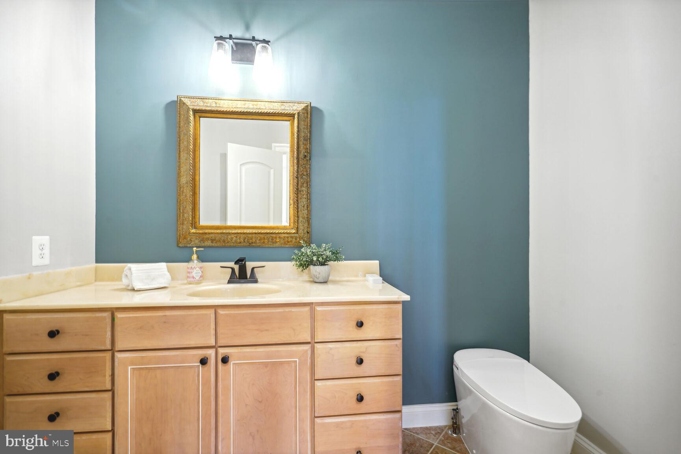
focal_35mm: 16
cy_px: 227
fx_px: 303
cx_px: 340
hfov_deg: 96.7
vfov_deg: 73.7
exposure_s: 1/2
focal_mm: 16
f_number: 8
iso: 200
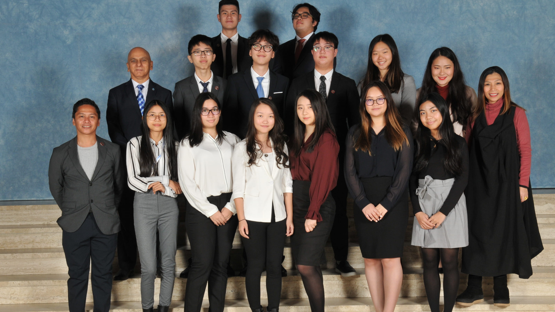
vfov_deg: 21.6
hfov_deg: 37.5
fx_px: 817
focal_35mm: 56
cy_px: 170
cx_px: 280
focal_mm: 35
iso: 400
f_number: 16
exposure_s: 1/60
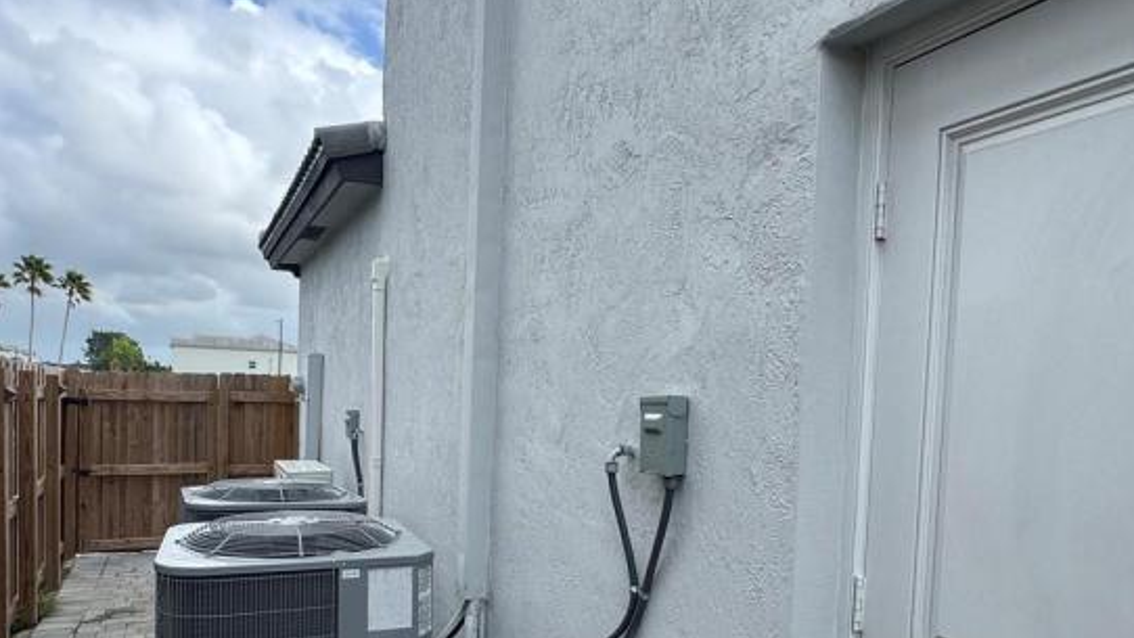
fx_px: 812
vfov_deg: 42.2
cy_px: 439
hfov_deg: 69.9
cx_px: 565
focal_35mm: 27
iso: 40
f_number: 2.2
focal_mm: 2.22
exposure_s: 1/713
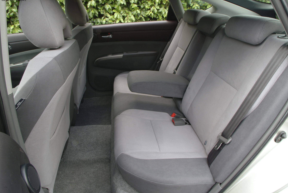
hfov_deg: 78.5
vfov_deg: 57.4
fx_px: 176
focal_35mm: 22
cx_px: 150
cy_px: 97
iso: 100
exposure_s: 1/3
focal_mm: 14
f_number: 16
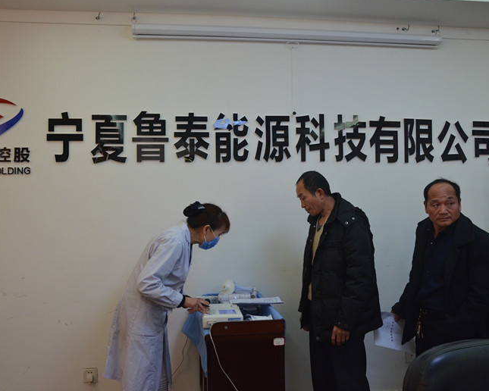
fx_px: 529
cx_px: 237
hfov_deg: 49.6
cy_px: 191
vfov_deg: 40.6
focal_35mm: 37
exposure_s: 1/160
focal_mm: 21
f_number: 6.3
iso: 1600
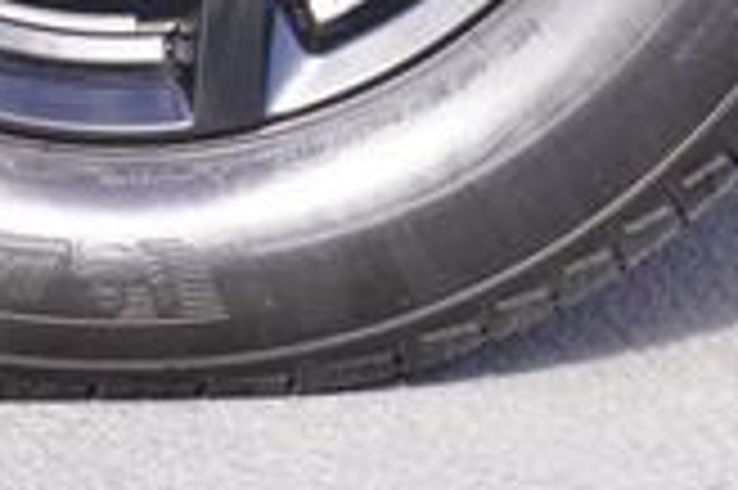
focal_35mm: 229
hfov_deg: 9.0
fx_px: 4689
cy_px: -459
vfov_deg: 5.9
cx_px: 122
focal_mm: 39
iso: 100
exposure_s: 1/60
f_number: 6.3
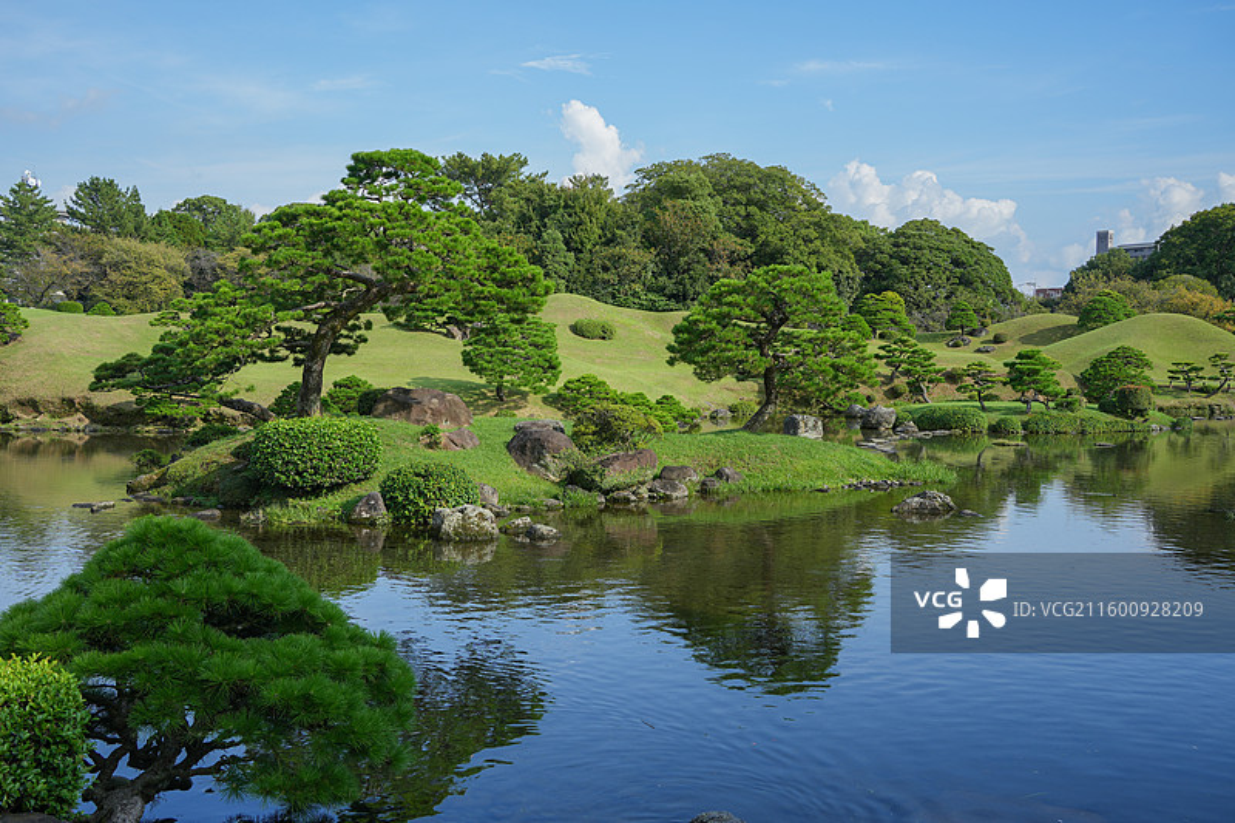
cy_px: 412
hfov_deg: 51.9
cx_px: 618
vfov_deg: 35.9
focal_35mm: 37
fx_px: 1269
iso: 100
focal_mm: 37
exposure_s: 1/200
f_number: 8
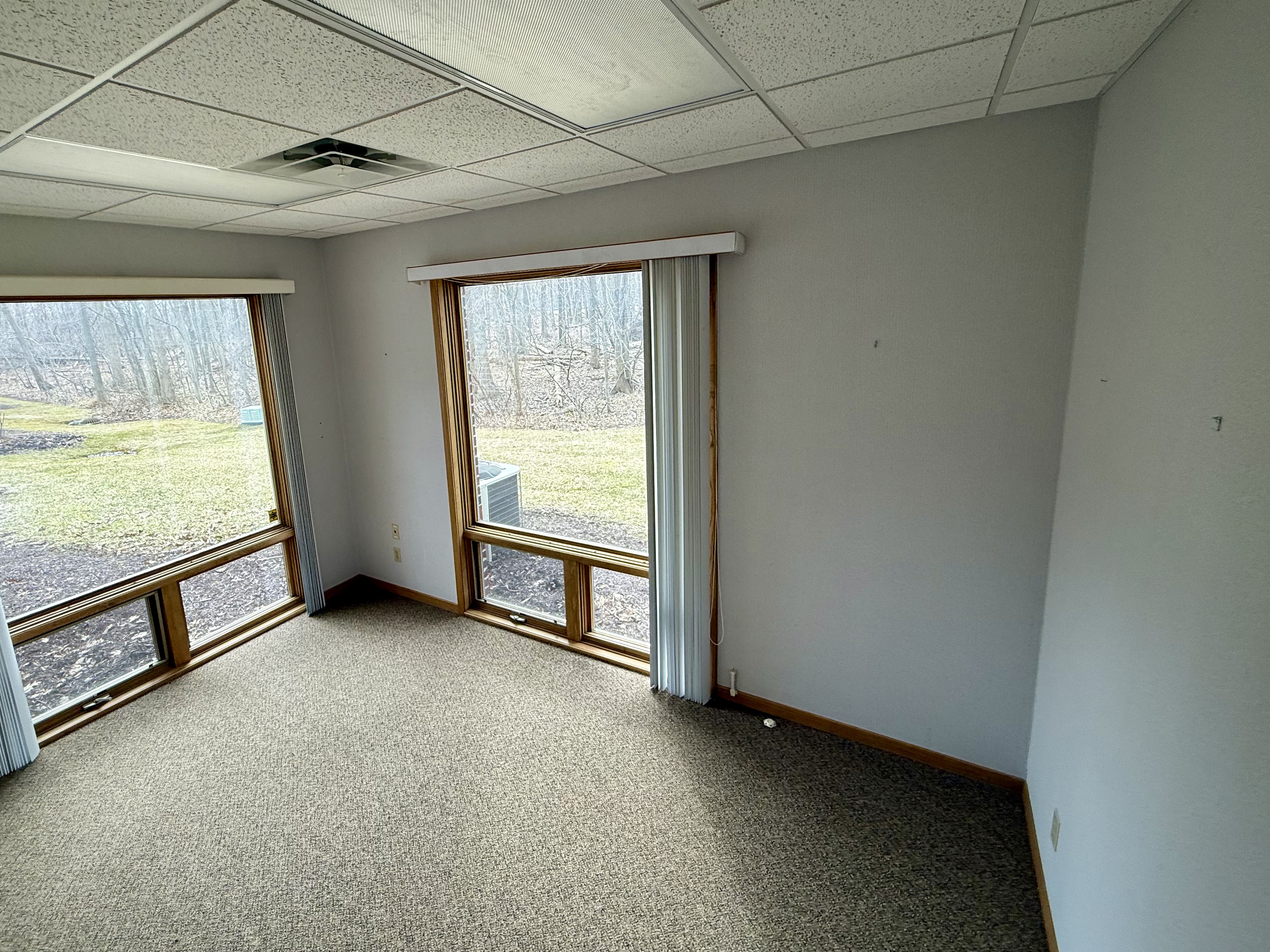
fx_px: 587
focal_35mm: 16
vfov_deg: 77.8
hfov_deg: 93.9
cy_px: 417
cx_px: 550
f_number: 2.2
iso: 50
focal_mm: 2.22
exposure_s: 1/174
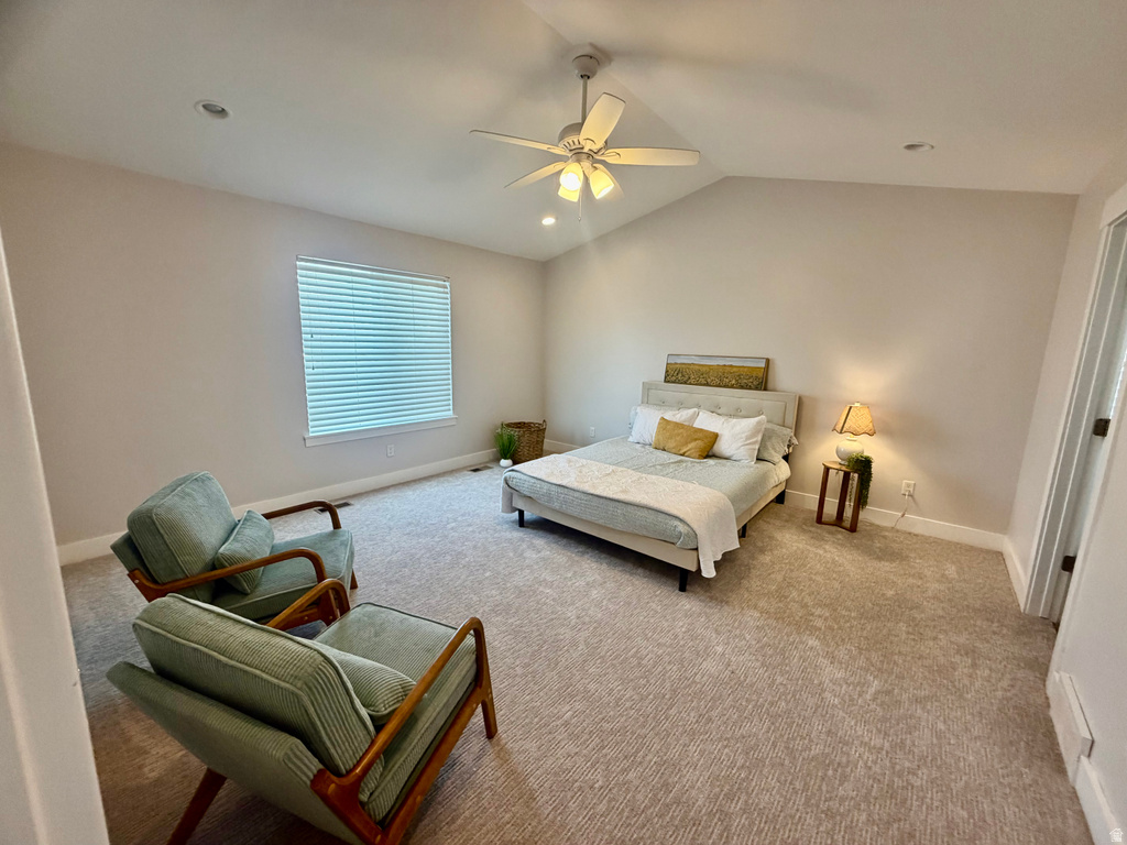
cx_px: 564
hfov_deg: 102.1
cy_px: 422
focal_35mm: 14
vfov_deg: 85.7
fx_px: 456
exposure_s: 1/120
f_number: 2.2
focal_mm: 2.22
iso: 250
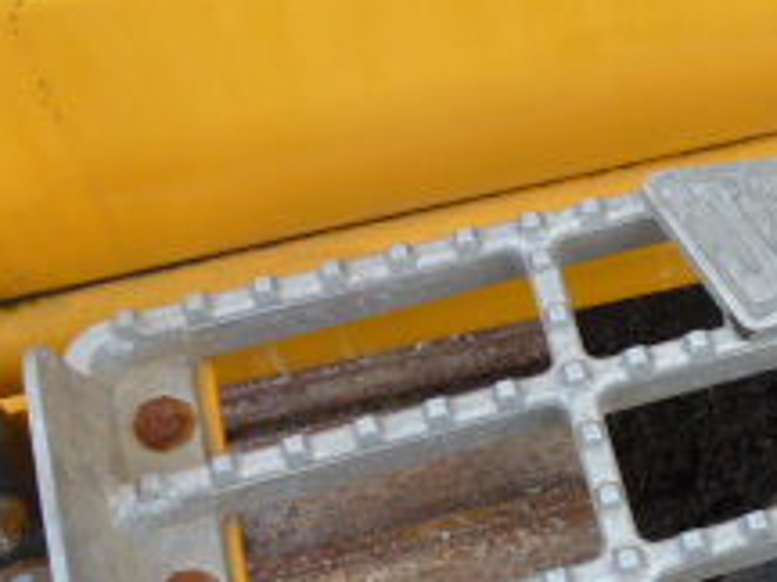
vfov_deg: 20.7
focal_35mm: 71
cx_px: 853
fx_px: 1594
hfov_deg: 25.4
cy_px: 384
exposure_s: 1/200
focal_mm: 4.3
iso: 100
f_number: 3.3
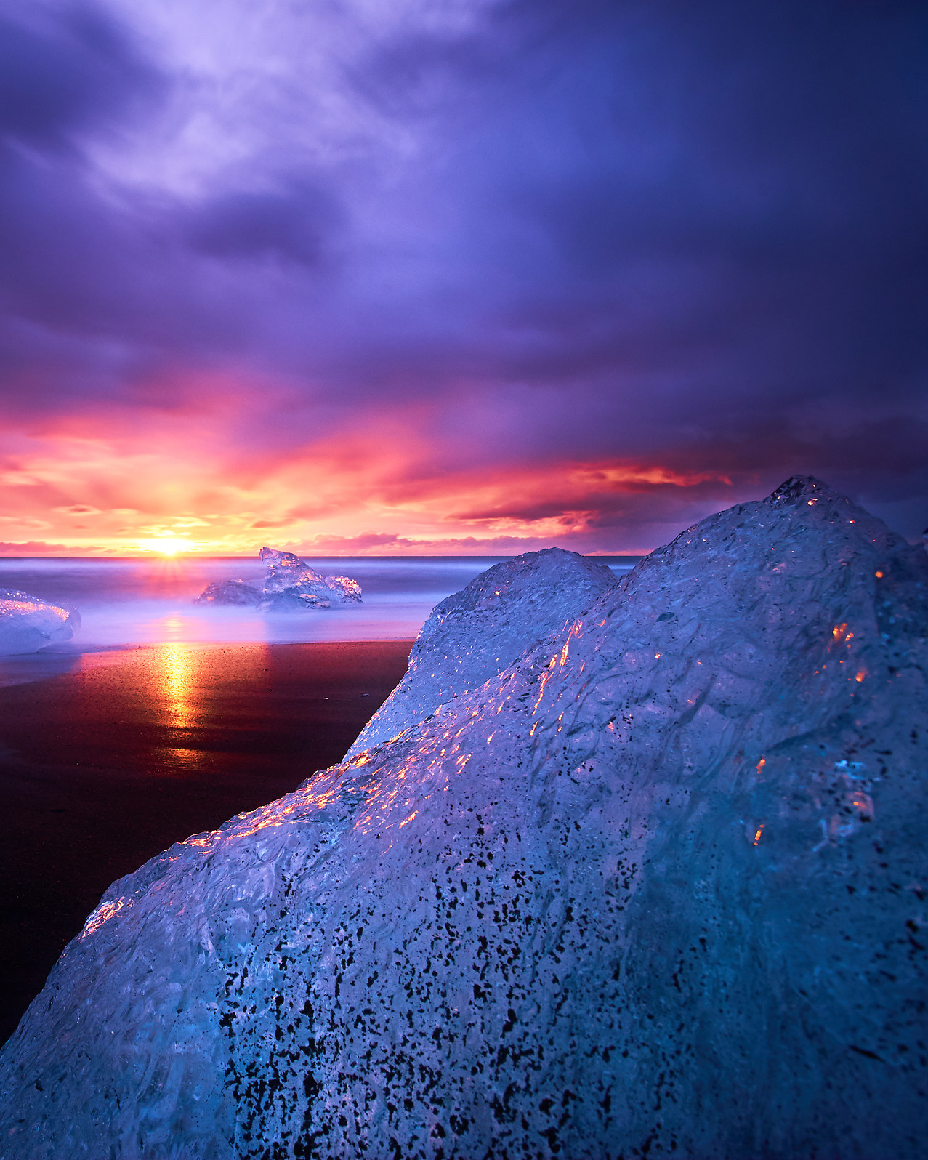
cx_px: 197
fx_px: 824
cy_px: 581
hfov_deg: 55.0
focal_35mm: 24
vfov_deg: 70.3
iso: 320
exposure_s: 30
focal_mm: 17
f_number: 11
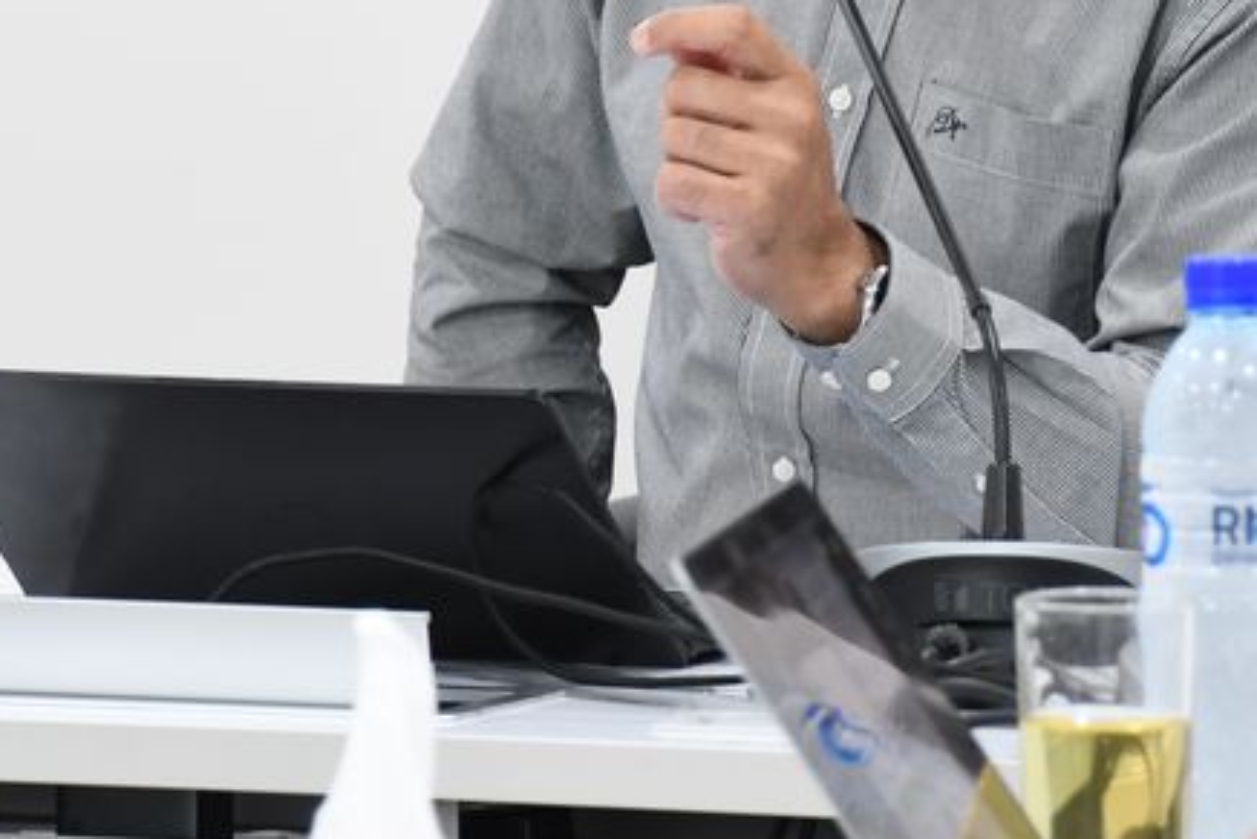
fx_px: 14285
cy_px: -39
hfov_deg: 5.0
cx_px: 796
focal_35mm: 409
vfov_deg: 3.4
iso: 1600
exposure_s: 1/30
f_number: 5.6
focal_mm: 116
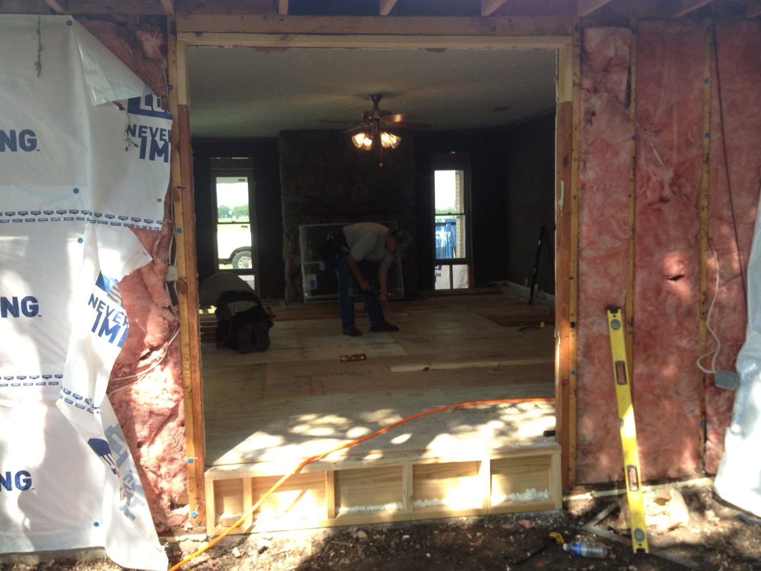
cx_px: 380
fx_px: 770
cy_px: 286
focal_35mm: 35
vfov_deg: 40.7
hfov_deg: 52.6
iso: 50
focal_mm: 4.28
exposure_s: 1/214
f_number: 2.4
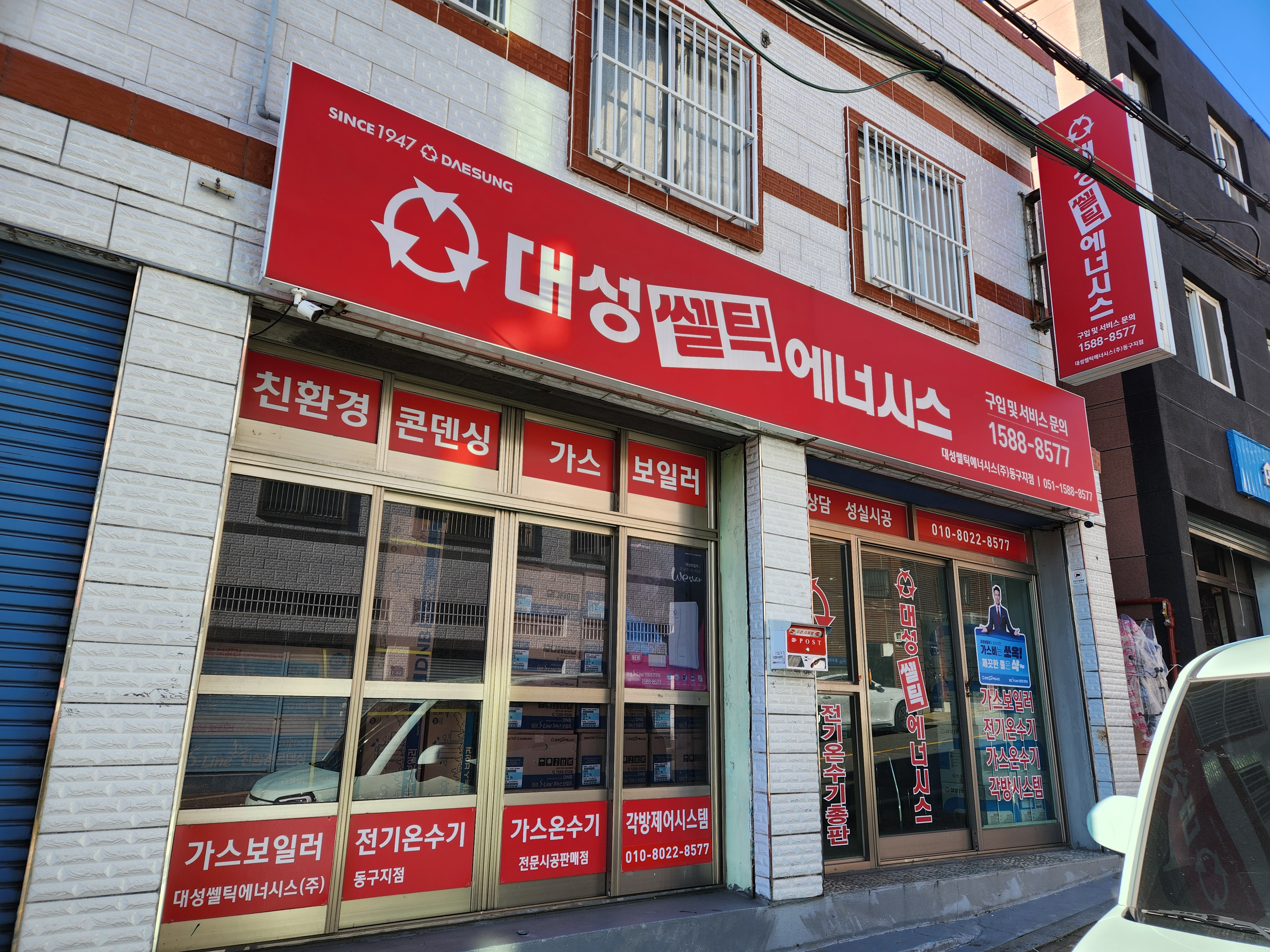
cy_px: 476
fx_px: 844
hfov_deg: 73.9
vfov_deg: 58.9
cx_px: 635
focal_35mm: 23
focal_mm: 5.4
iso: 20
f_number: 1.8
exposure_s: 1/382
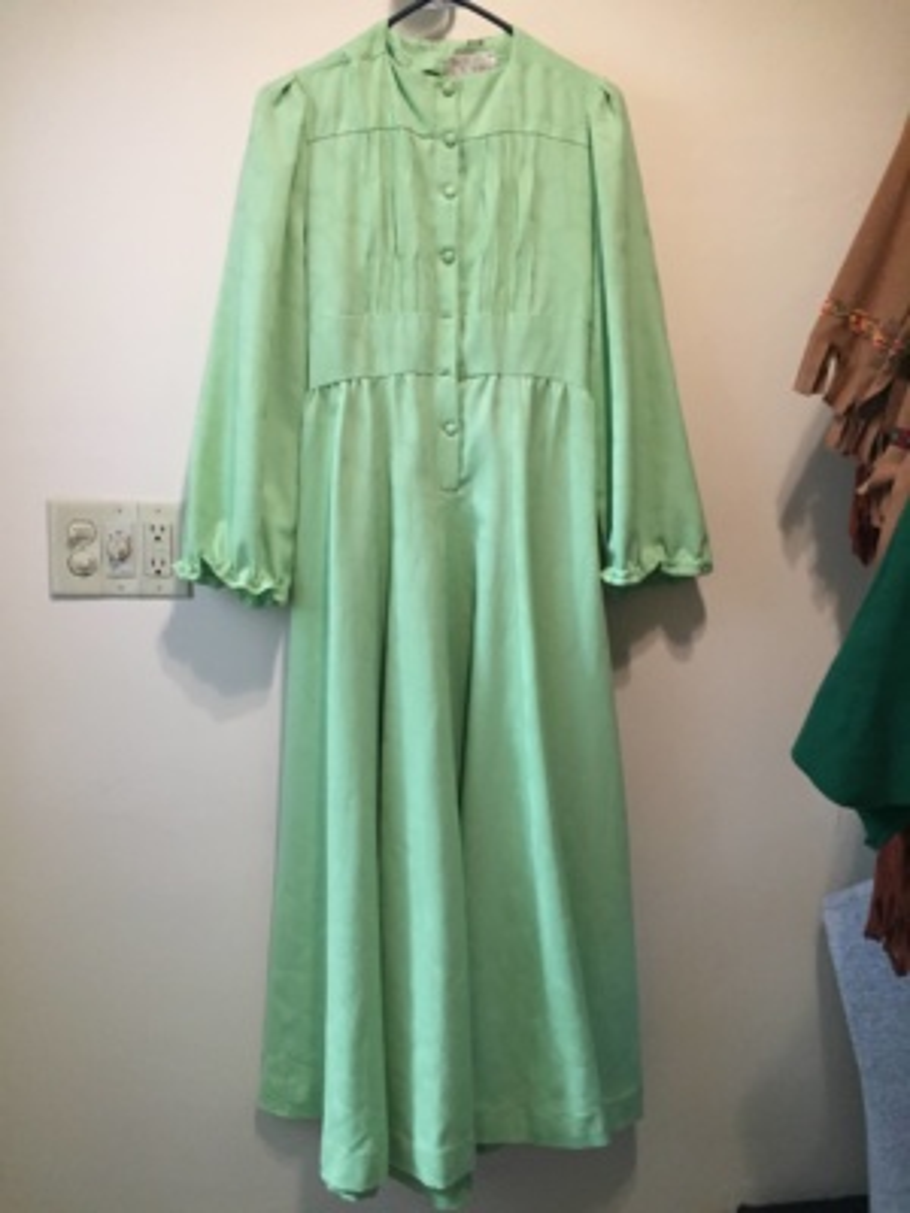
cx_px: 455
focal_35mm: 29
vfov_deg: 61.7
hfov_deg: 48.2
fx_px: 1016
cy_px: 606
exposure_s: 1/30
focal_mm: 4.15
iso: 160
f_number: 2.2
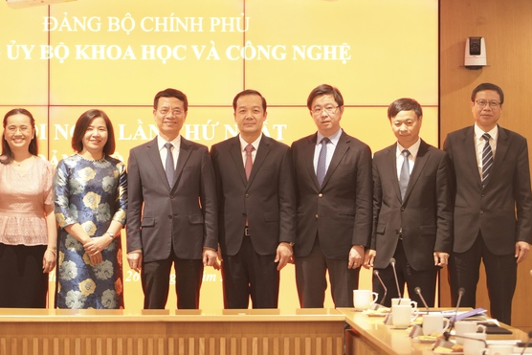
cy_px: 149
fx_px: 2010
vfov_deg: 10.1
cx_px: 204
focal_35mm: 136
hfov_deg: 15.1
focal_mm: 105
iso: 1600
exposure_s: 1/50
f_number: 4
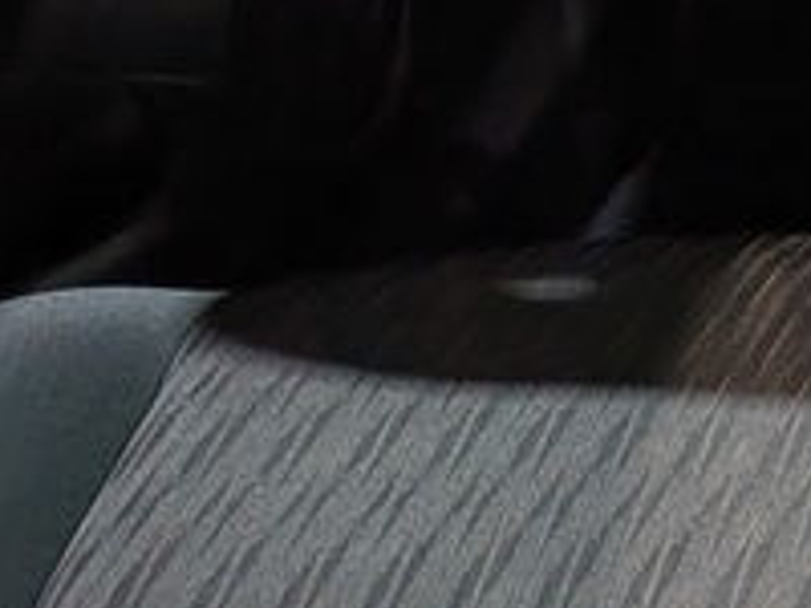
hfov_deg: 12.7
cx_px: 1906
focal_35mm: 123
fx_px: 2882
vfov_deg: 10.2
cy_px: -920
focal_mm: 4.53
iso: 27
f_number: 1.7
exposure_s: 1/136
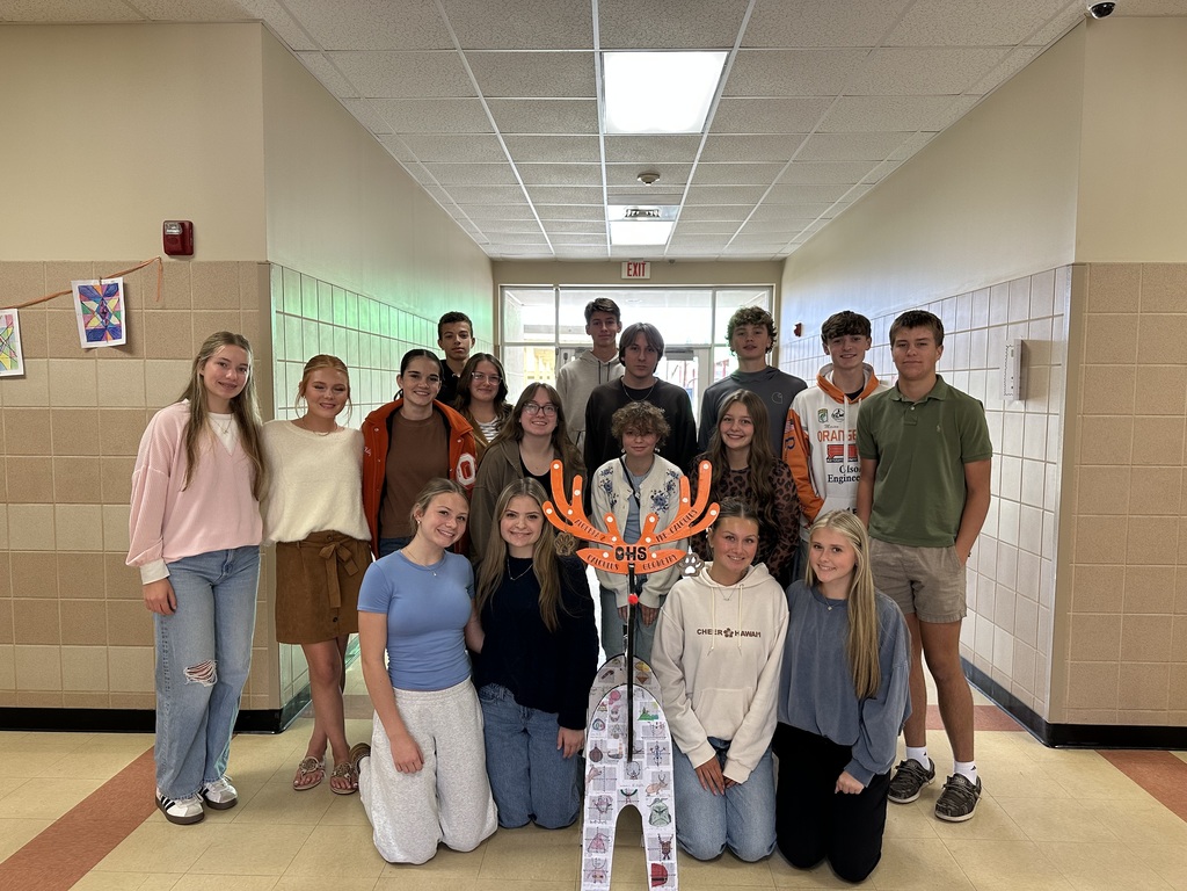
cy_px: 446
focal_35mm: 24
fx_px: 823
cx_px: 594
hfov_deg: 71.6
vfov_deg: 56.8
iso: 160
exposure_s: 1/120
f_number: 1.78
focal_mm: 6.86
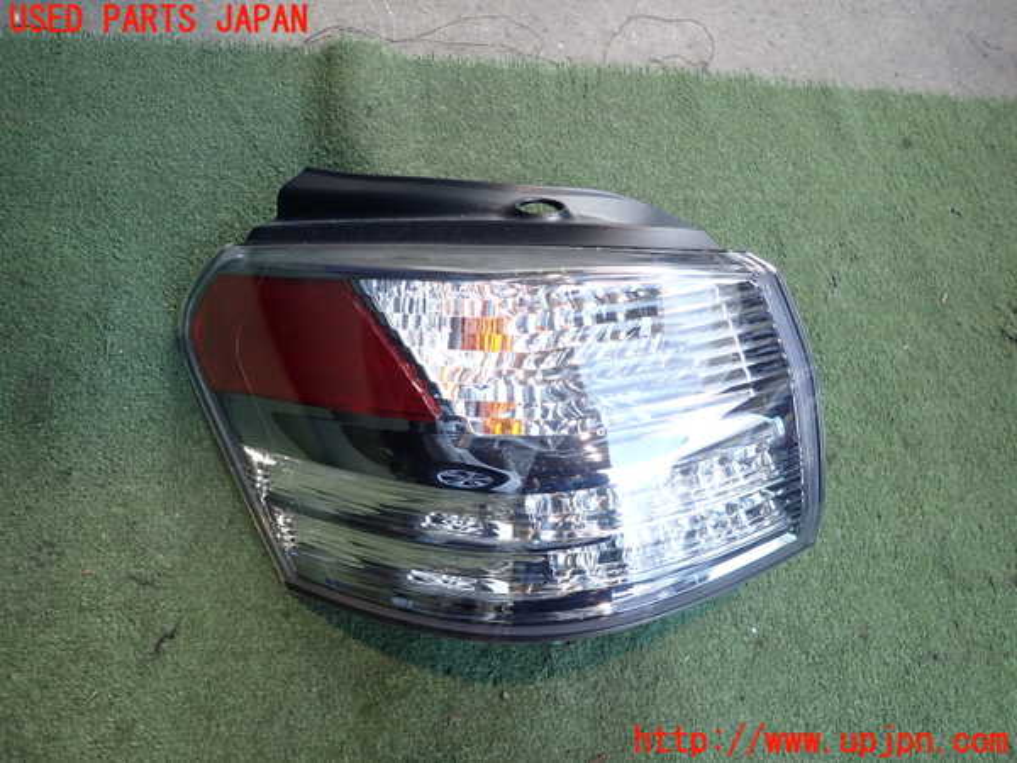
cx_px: 508
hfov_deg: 69.4
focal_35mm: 25
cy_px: 382
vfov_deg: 54.9
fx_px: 734
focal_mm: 4.5
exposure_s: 1/60
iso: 200
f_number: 2
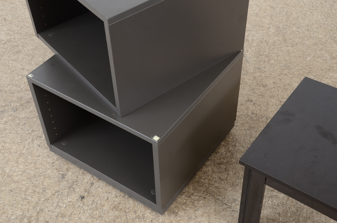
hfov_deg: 37.9
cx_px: 168
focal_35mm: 52
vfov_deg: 25.6
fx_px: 490
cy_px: 112
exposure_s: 1/80
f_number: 9
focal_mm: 35
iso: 125
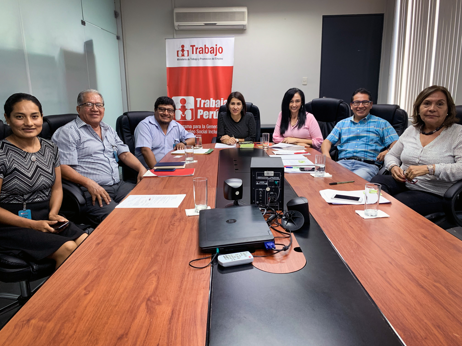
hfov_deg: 67.3
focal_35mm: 26
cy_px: 173
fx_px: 347
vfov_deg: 53.1
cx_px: 231
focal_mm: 4.25
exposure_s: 1/60
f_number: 1.8
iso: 160
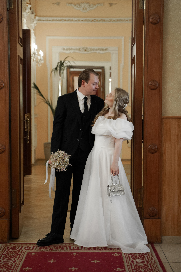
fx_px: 505
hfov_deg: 20.3
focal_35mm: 67
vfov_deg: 30.1
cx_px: 90
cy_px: 136
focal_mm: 67
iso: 1250
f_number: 2.8
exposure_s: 1/250
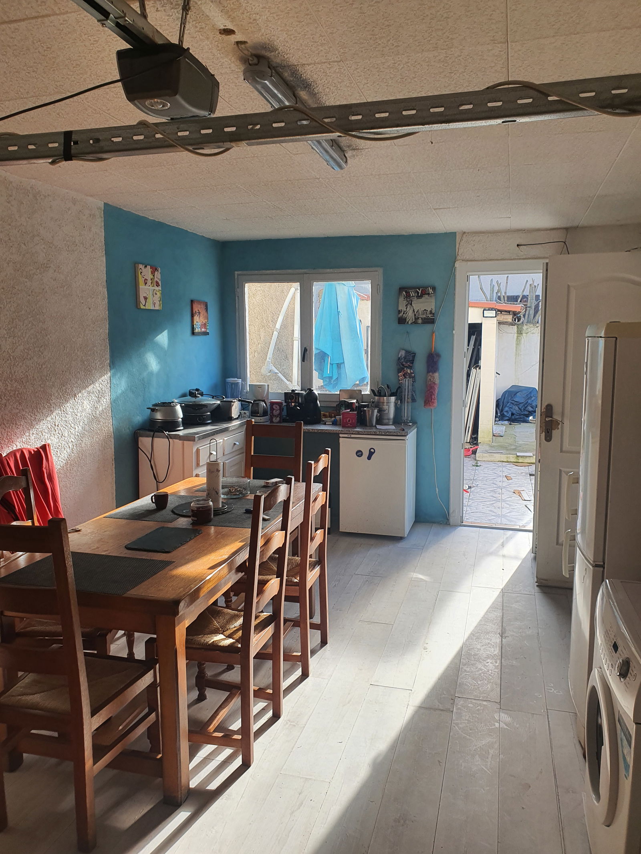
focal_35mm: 26
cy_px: 427
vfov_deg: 67.3
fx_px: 642
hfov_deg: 53.1
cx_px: 320
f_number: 2.4
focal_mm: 4.3
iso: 50
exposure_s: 1/273
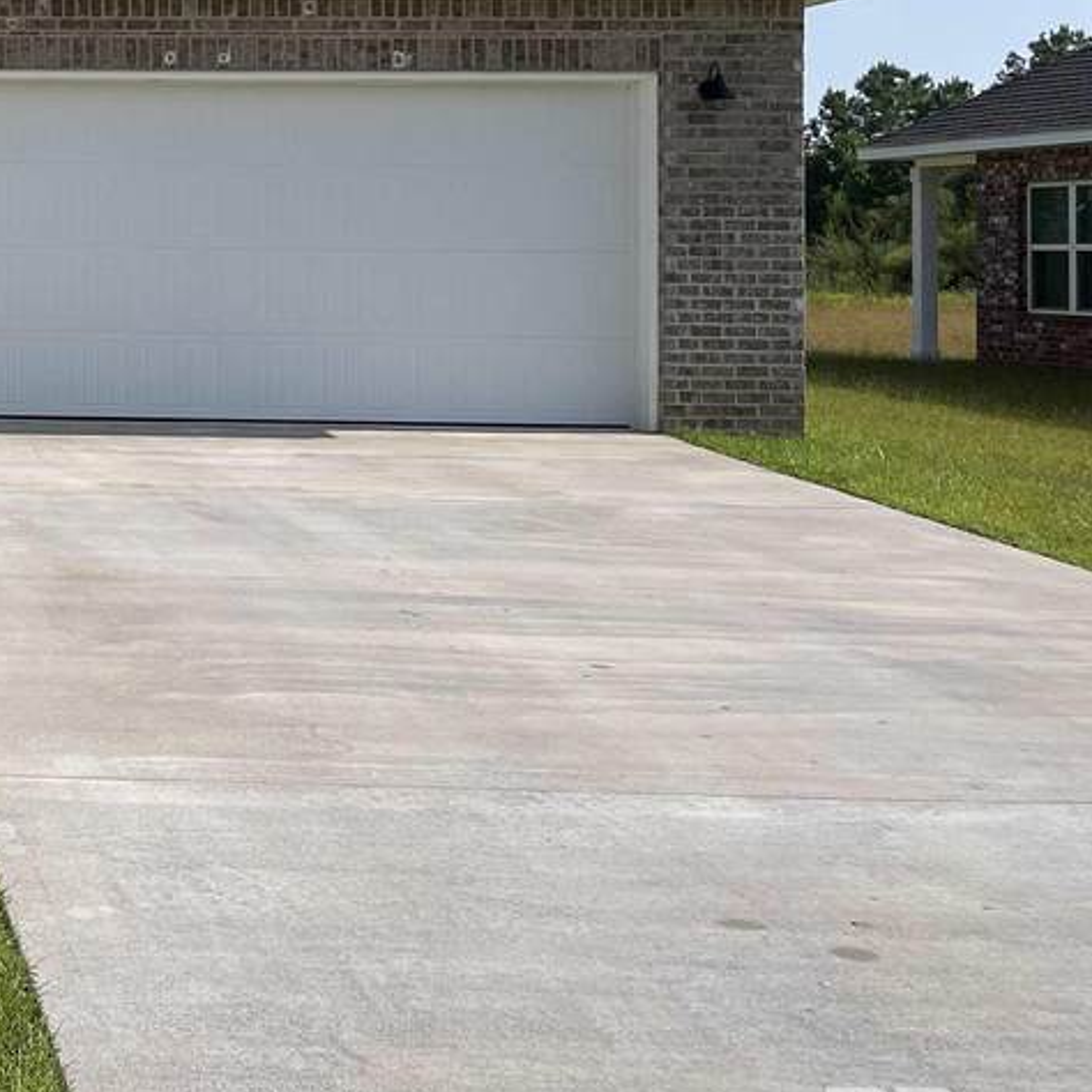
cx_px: -343
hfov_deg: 24.2
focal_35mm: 62
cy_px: 182
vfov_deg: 27.1
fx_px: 2213
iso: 32
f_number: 1.6
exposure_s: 1/4132
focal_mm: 4.2
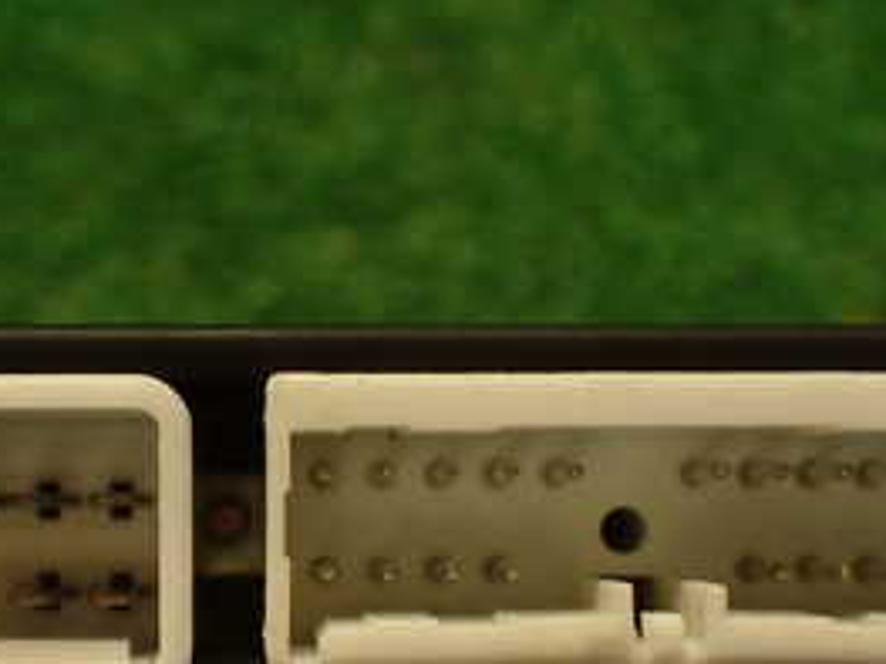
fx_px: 1868
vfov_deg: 20.0
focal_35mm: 73
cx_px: 182
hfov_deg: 26.2
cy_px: 506
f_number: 2.4
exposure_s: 1/50
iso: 200
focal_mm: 5.79
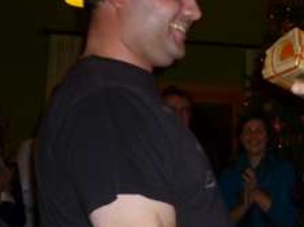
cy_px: 97
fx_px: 676
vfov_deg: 19.1
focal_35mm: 77
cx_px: 320
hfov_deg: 24.0
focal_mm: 5.2
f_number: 3.3
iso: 125
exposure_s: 1/60
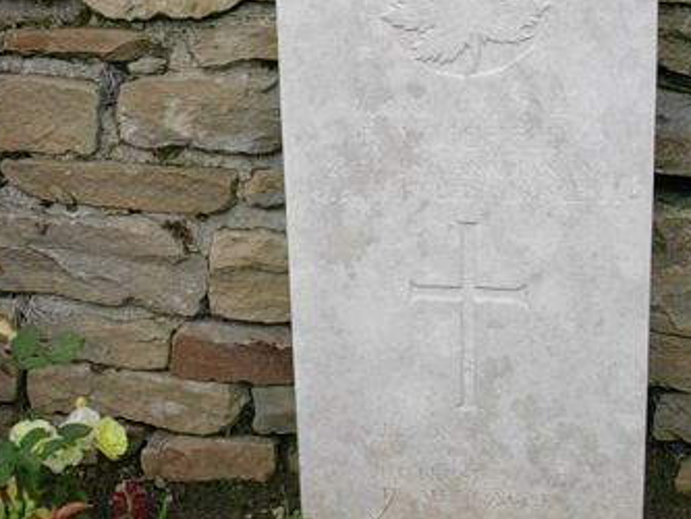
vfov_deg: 18.2
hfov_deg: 24.1
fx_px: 1617
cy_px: 228
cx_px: 342
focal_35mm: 81
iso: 70
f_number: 5.8
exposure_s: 1/279
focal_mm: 6.7
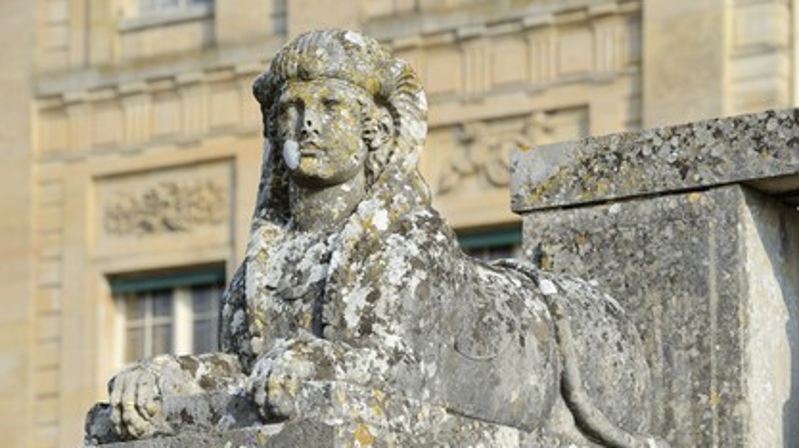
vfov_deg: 7.2
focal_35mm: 169
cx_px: 399
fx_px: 3578
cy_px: 258
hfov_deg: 12.7
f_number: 9
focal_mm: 160
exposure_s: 1/320
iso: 200
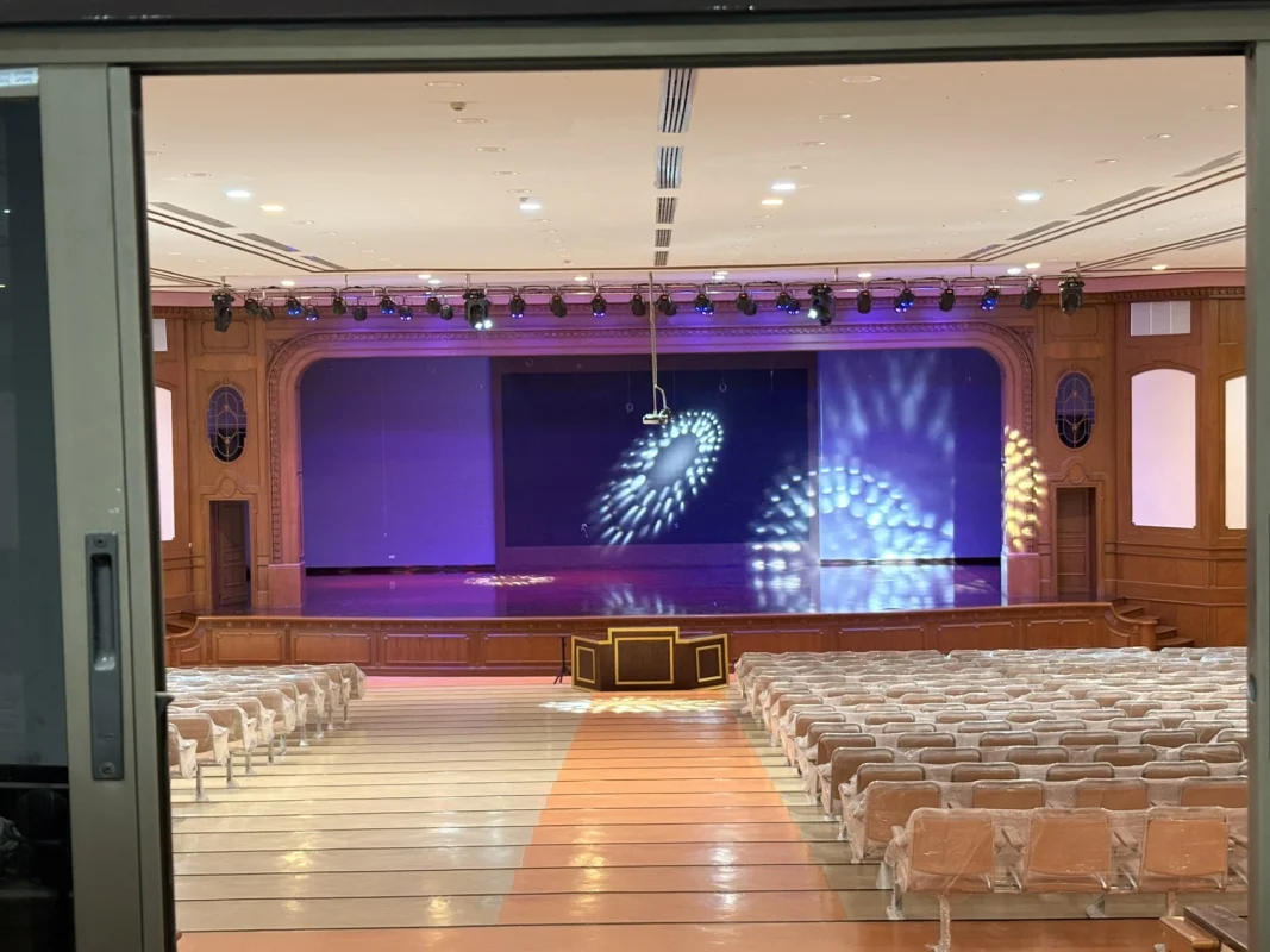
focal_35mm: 52
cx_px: 635
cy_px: 476
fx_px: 1908
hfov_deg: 36.8
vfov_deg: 28.0
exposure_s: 1/33
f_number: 1.6
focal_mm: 5.96
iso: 125
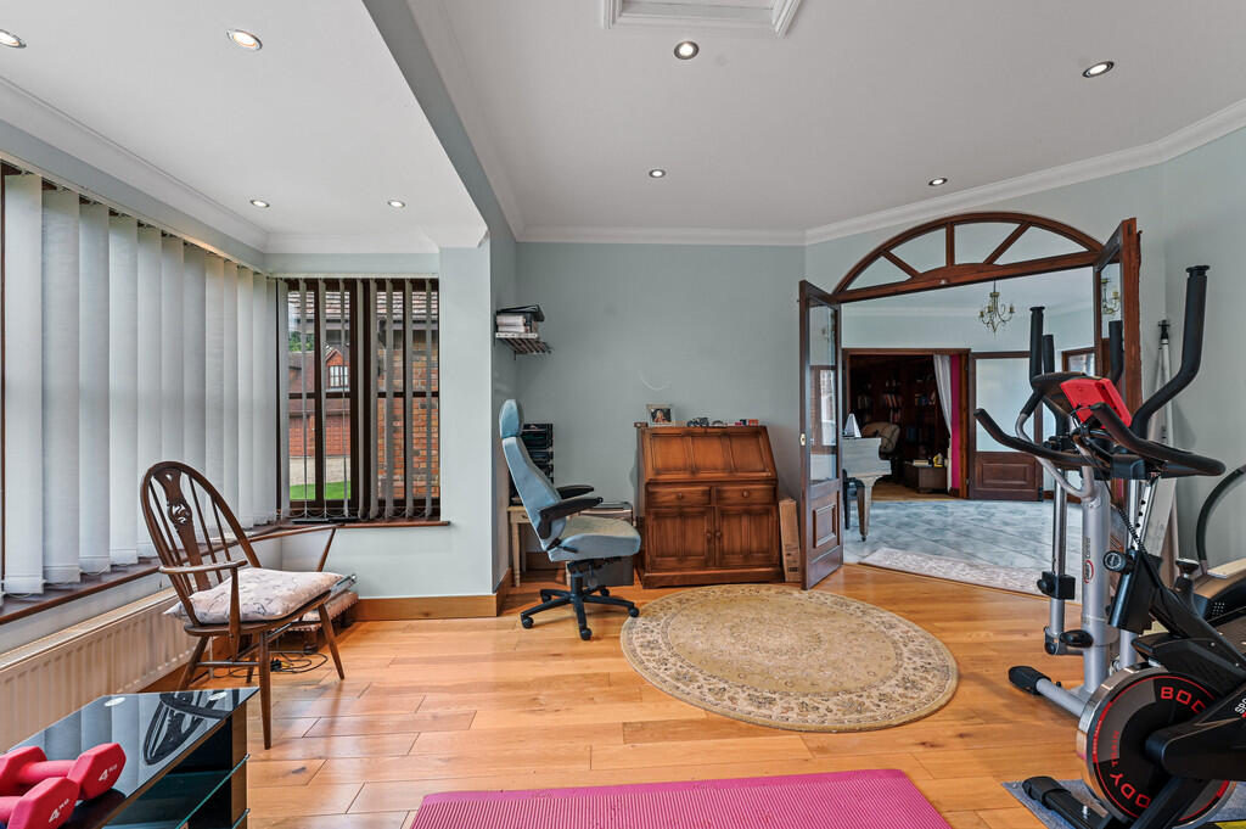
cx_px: 623
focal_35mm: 14
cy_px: 414
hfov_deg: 104.3
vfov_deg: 81.1
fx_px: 484
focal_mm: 14
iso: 400
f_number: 8
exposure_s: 1/2.5
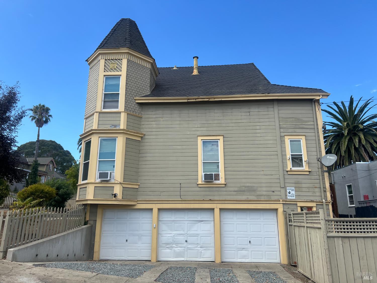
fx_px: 283
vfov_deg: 53.1
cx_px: 188
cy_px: 142
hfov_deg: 67.3
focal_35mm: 26
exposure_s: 1/2404
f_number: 1.5
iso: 50
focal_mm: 5.7
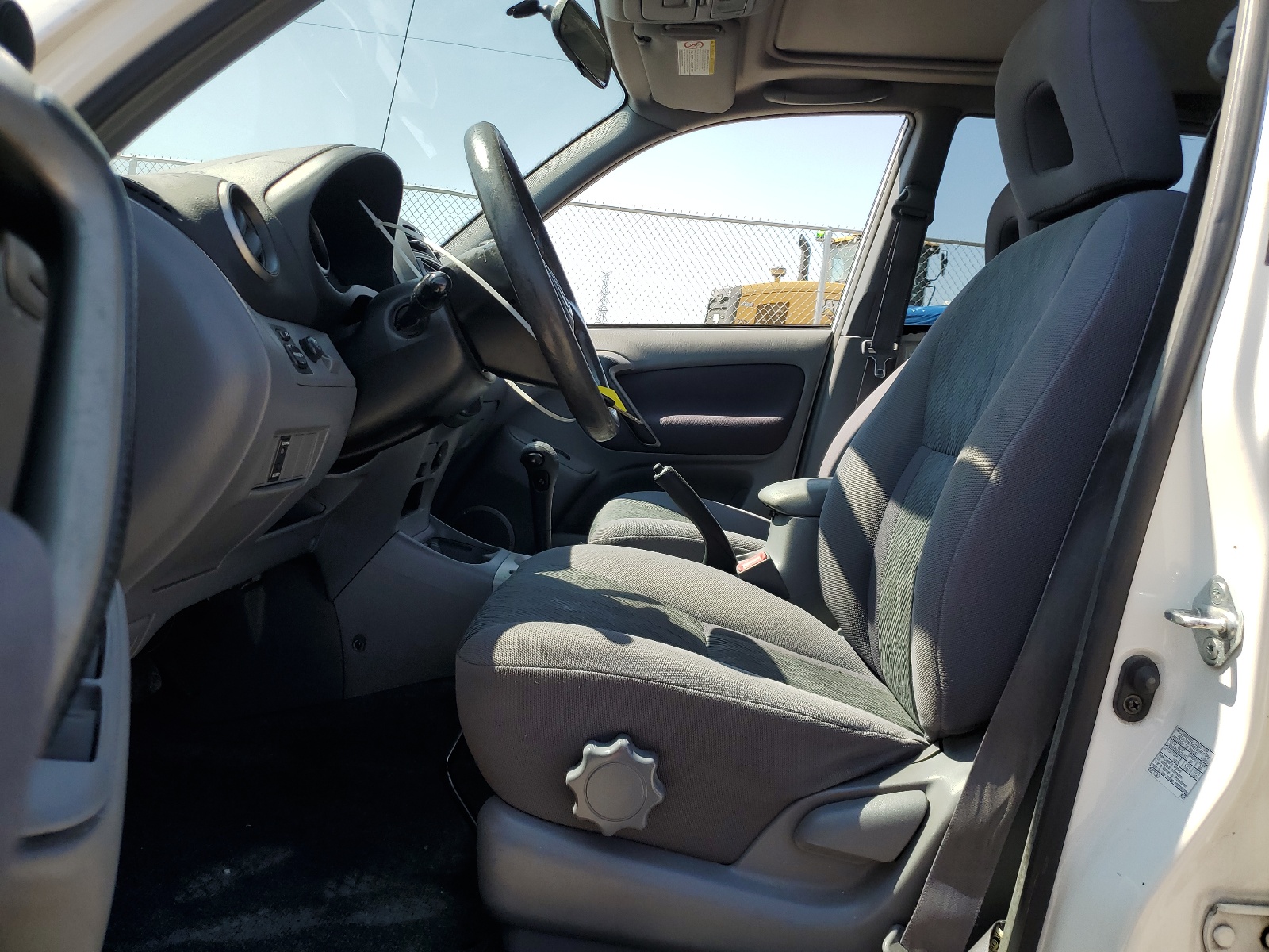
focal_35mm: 26
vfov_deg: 53.1
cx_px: 634
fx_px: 953
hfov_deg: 67.3
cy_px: 476
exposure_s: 1/1667
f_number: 1.5
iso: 50
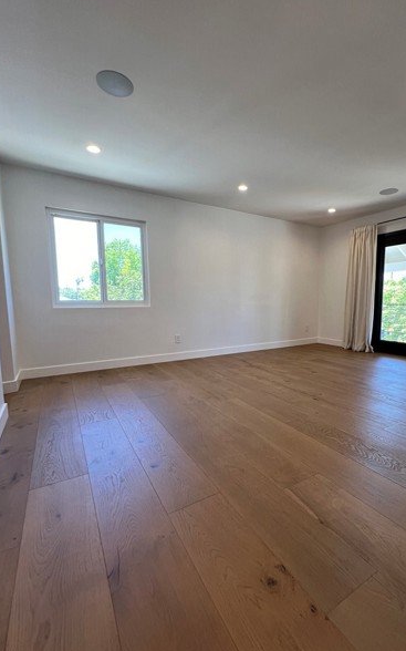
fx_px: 266
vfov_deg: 101.5
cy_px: 335
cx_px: 239
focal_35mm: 15
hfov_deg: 74.1
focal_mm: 1.57
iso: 200
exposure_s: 1/120
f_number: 1.8
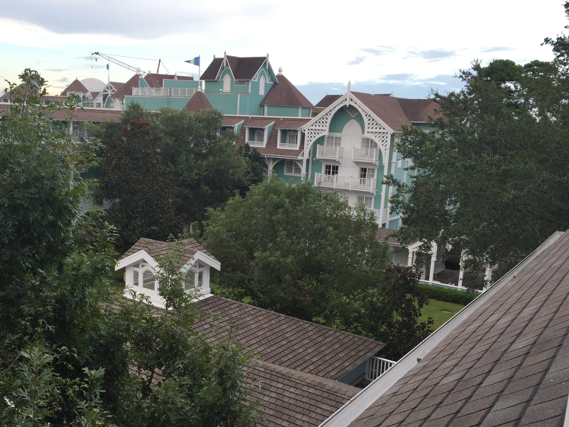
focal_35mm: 36
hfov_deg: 51.0
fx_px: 592
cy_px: 246
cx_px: 227
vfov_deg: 39.6
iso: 32
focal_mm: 4.15
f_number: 2.2
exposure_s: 1/120
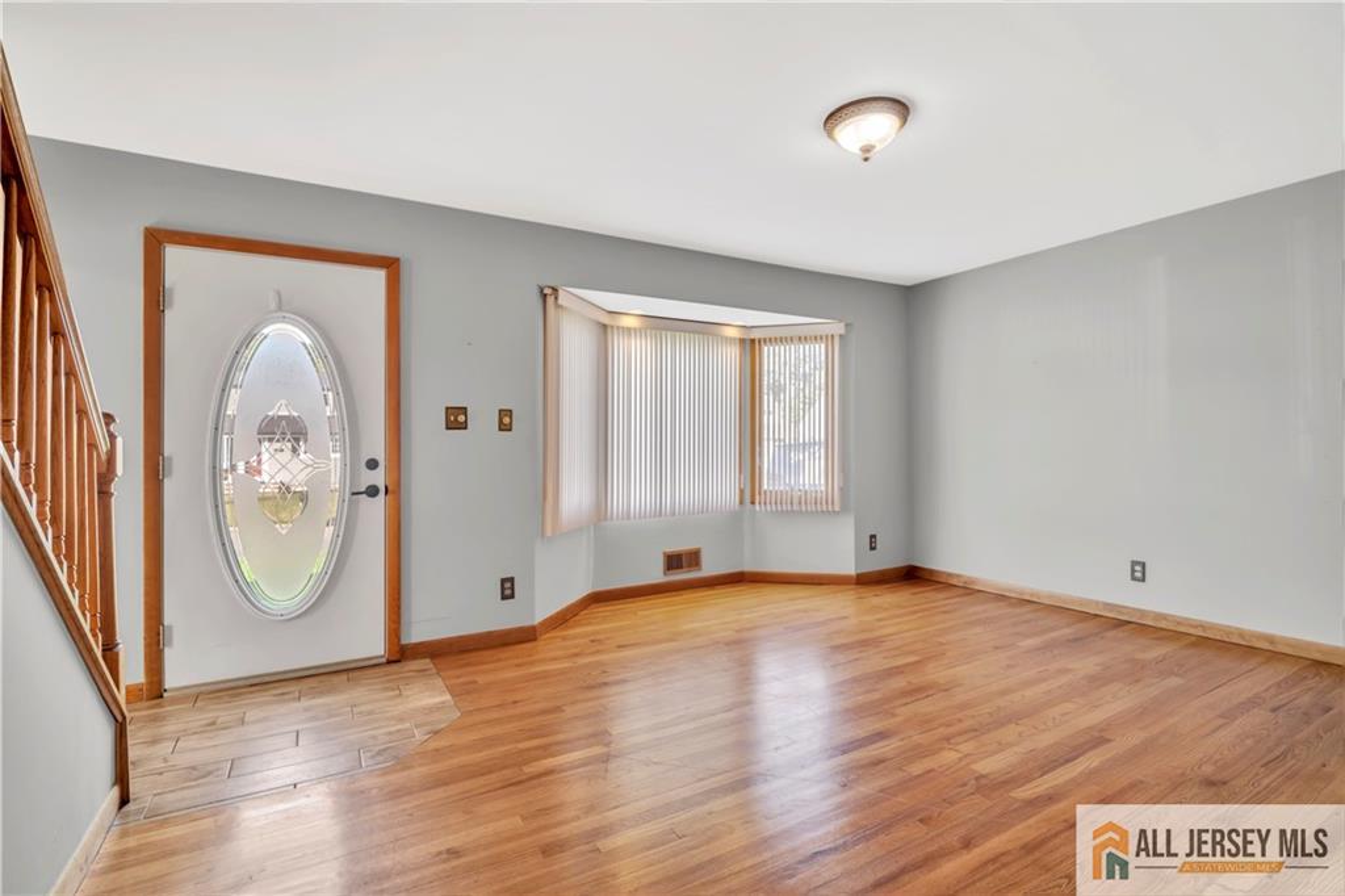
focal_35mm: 16
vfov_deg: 73.7
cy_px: 448
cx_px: 672
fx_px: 598
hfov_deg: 96.8
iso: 320
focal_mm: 16
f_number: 5
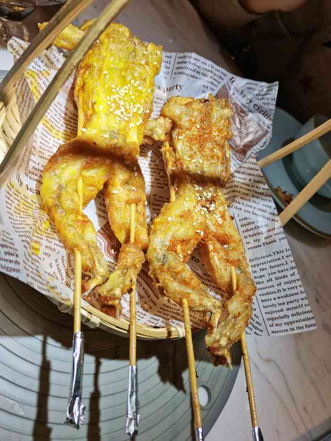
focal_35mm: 27
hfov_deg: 51.4
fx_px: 344
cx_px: 166
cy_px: 220
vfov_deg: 65.3
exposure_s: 1/128
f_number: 1.9
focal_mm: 4.94
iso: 50
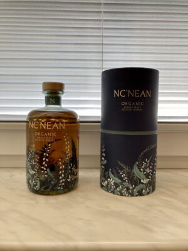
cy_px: 126
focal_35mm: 28
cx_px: 94
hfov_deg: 49.7
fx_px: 203
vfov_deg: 63.4
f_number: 1.8
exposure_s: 1/130
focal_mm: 3.99
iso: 20
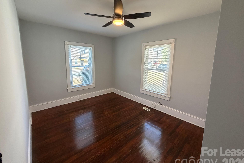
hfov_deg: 100.4
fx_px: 102
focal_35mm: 15
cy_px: 77
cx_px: 123
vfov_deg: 77.2
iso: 320
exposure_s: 1/120
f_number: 2.2
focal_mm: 2.22
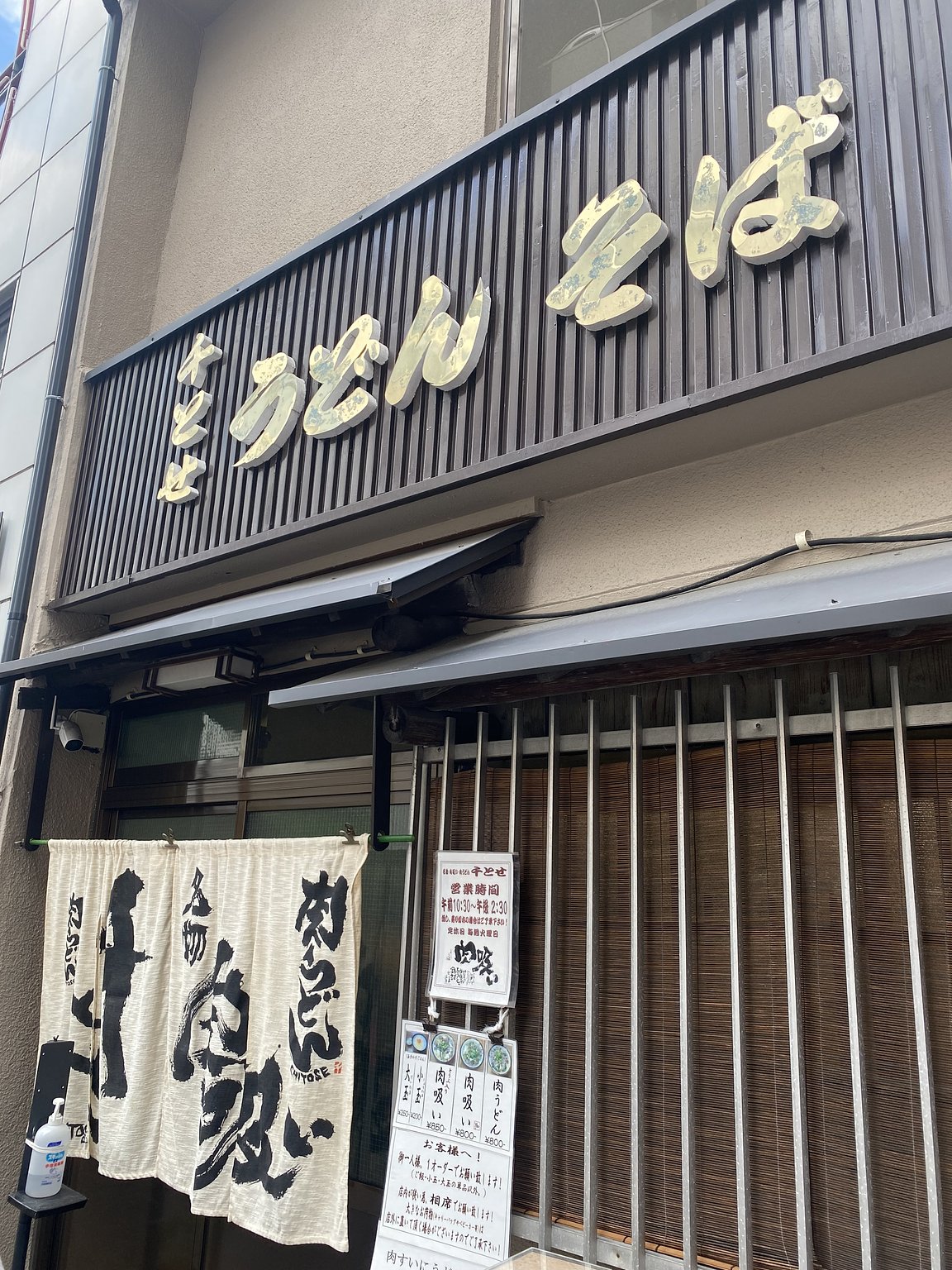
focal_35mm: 26
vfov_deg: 67.3
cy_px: 635
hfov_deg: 53.1
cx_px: 476
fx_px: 953
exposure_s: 1/198
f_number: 1.8
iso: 32
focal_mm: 4.25
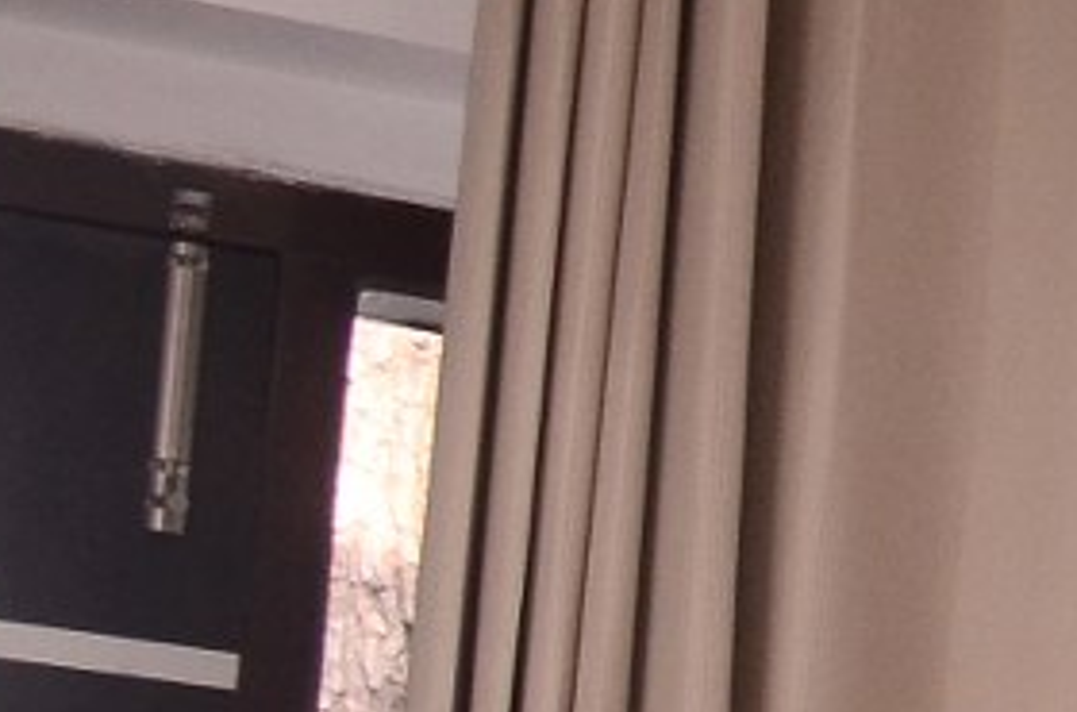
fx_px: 5758
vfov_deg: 6.8
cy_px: 1453
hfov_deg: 8.3
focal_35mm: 193
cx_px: 3669
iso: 800
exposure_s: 1/125
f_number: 7.1
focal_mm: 18
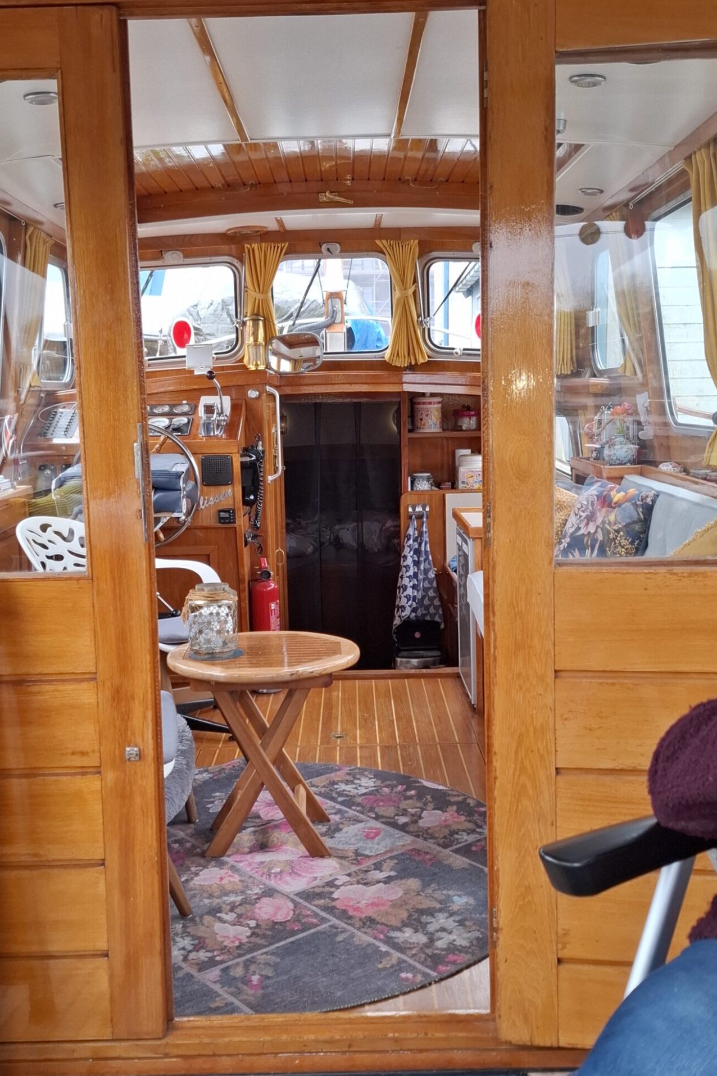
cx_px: 352
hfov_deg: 51.3
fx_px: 747
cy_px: 531
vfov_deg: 71.5
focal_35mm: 25
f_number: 1.8
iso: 50
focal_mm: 5.54
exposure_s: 1/205
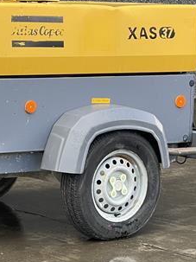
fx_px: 1277
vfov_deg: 11.7
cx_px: -85
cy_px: 124
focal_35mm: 169
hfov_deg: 8.6
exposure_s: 1/105
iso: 20
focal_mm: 7.5
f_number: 2.2
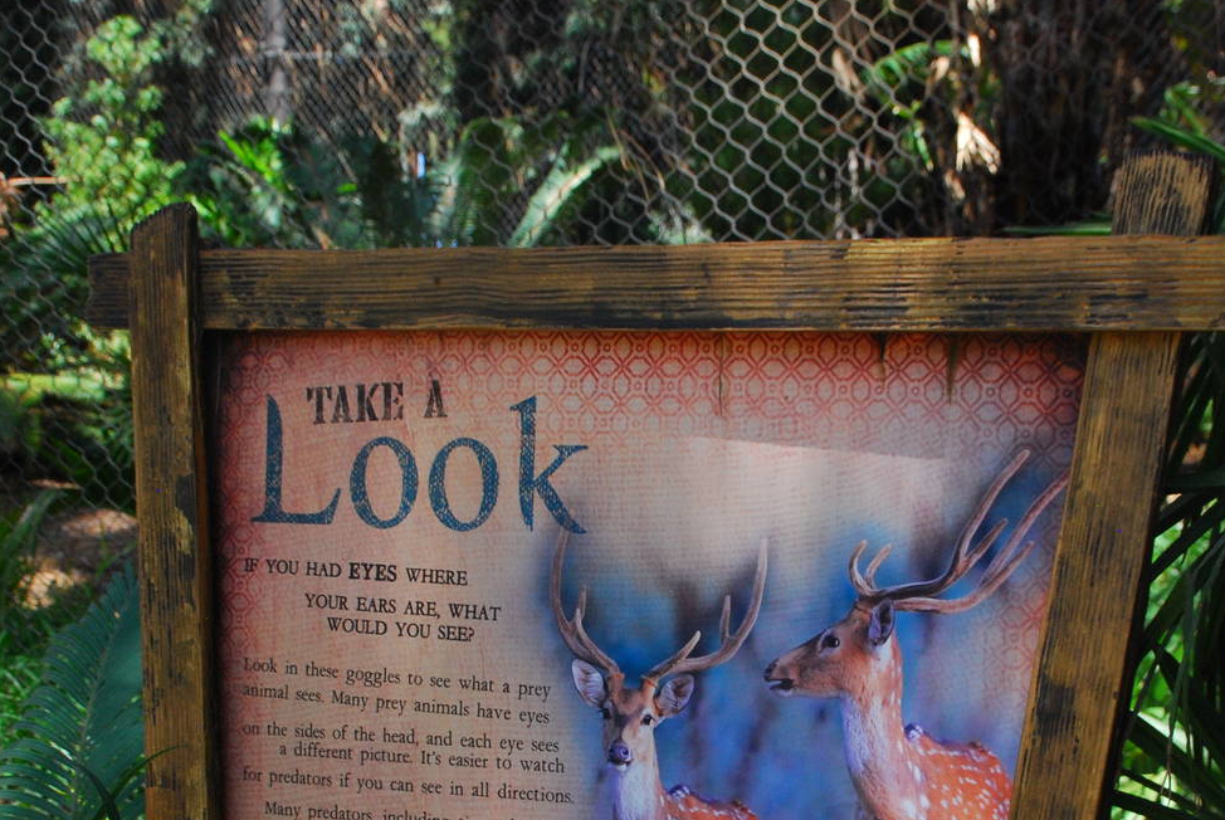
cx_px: 719
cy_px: 627
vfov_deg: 19.6
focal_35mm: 69
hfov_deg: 29.2
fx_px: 2351
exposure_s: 1/250
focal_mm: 28
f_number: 8
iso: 500
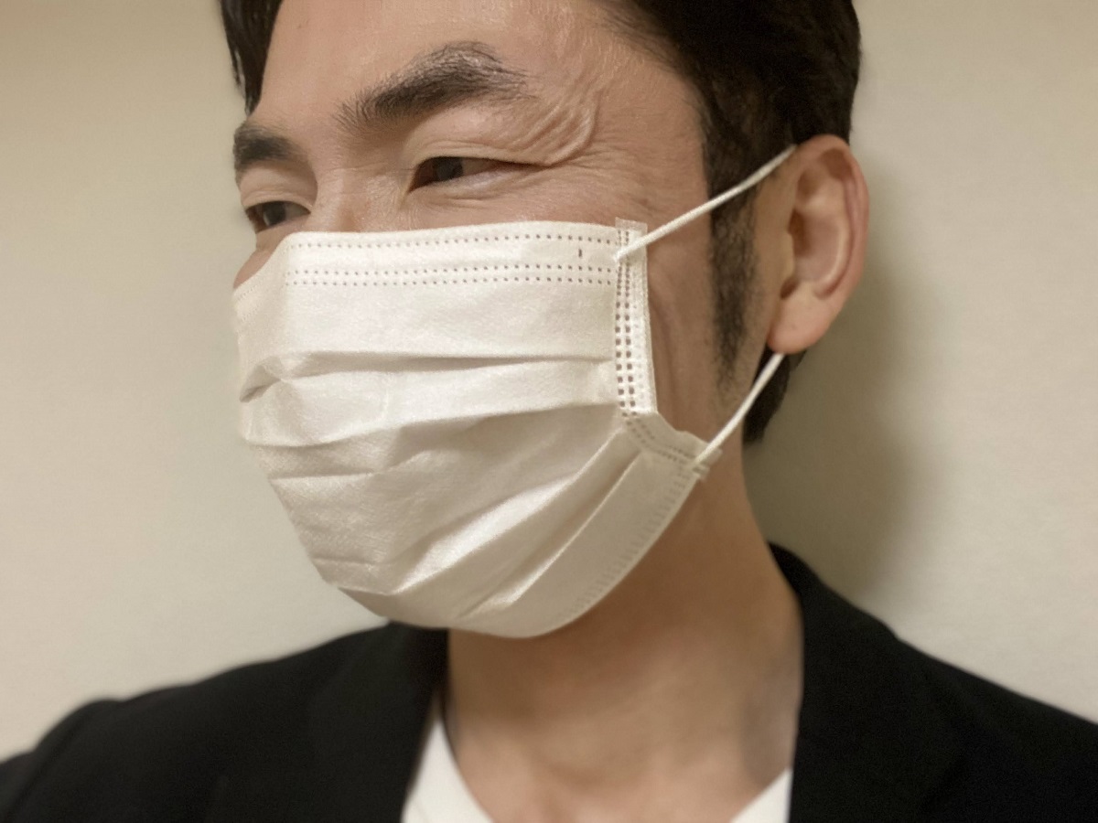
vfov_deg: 46.8
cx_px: 549
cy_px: 412
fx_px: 952
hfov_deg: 60.0
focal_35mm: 30
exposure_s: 1/50
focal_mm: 2.71
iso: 250
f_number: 2.2
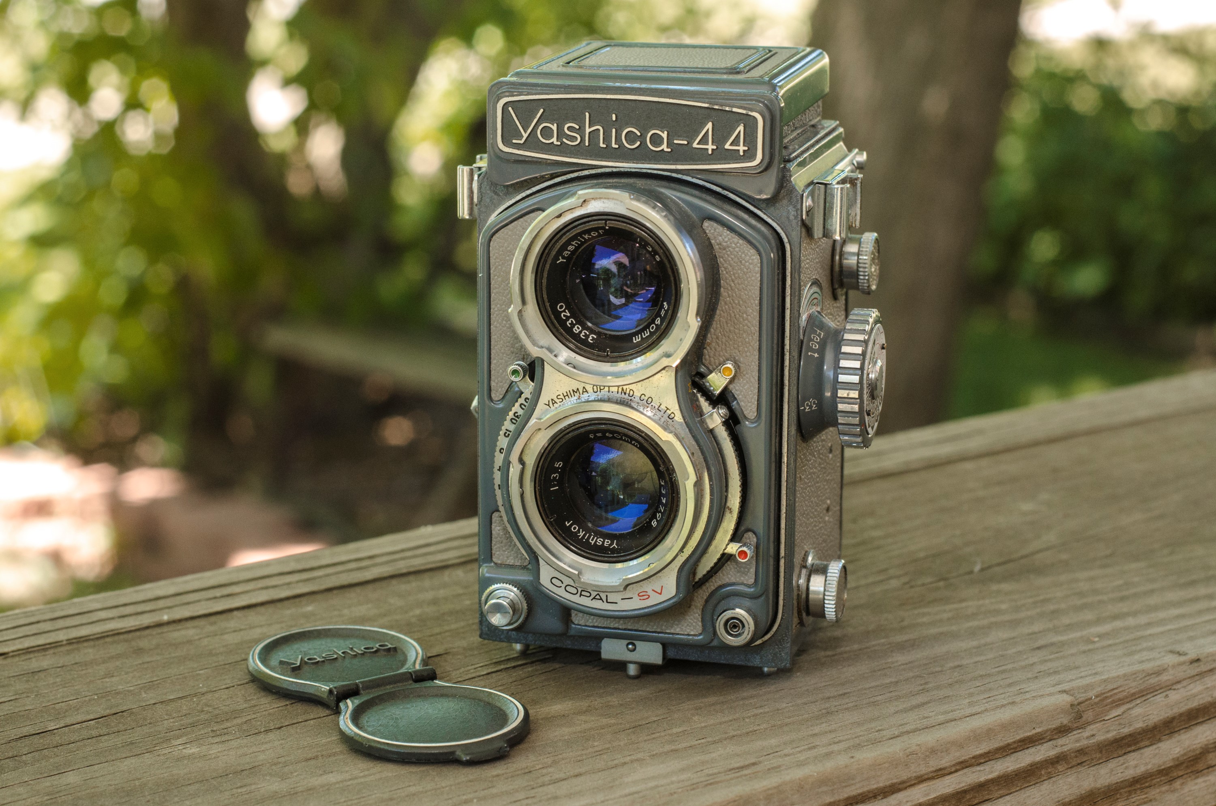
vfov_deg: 10.7
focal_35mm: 128
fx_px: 4298
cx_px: 608
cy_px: 403
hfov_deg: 16.1
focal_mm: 85
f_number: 8
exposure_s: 1/125
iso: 800
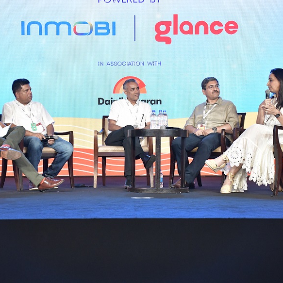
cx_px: 130
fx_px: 675
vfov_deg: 23.7
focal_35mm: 73
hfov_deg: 23.7
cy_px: 142
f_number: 6.3
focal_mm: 38
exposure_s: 1/250
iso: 3200
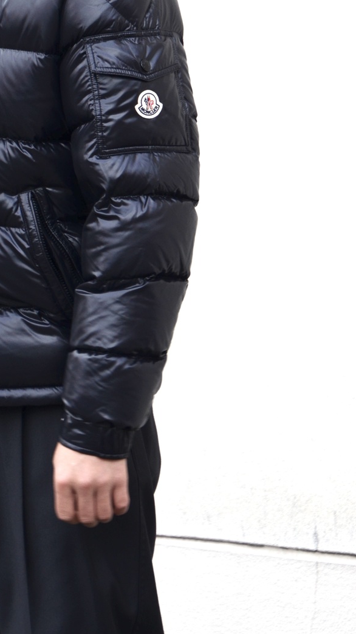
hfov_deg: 5.3
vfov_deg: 9.5
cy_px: 283
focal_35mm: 227
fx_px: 3813
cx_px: 57
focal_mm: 100
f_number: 5.6
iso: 320
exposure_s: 1/125
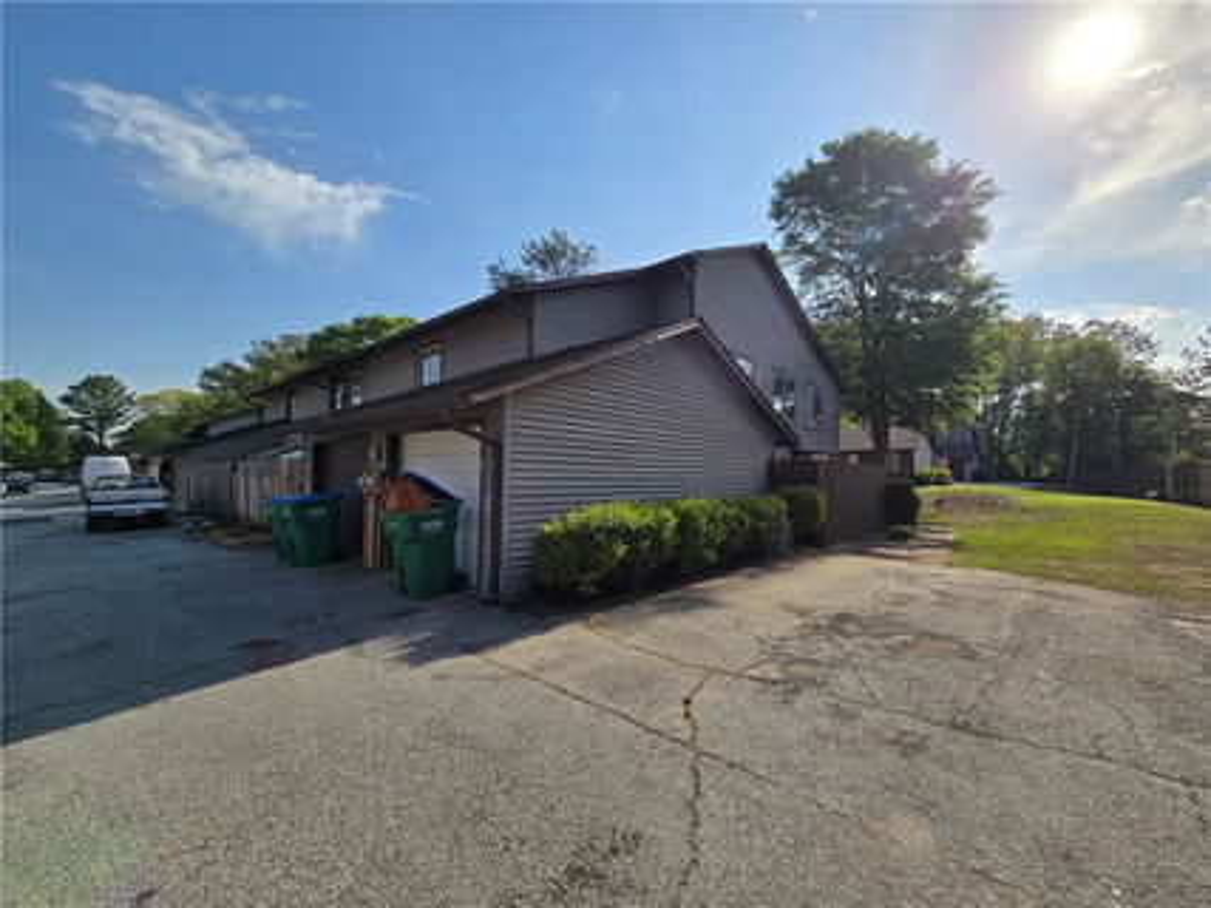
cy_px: 454
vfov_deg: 89.9
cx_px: 606
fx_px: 455
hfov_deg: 106.2
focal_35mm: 13
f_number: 2.2
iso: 50
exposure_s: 1/3758
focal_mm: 2.2
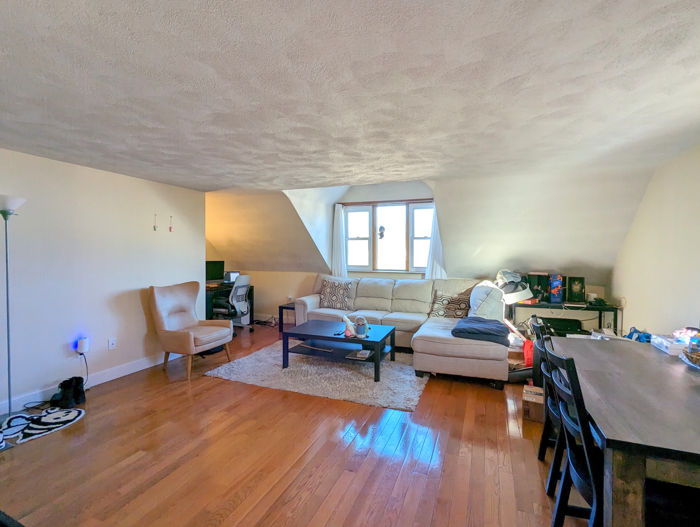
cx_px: 350
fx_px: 324
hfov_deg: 94.4
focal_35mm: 16
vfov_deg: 78.2
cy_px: 264
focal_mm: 2.35
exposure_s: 1/136
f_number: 2.2
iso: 138
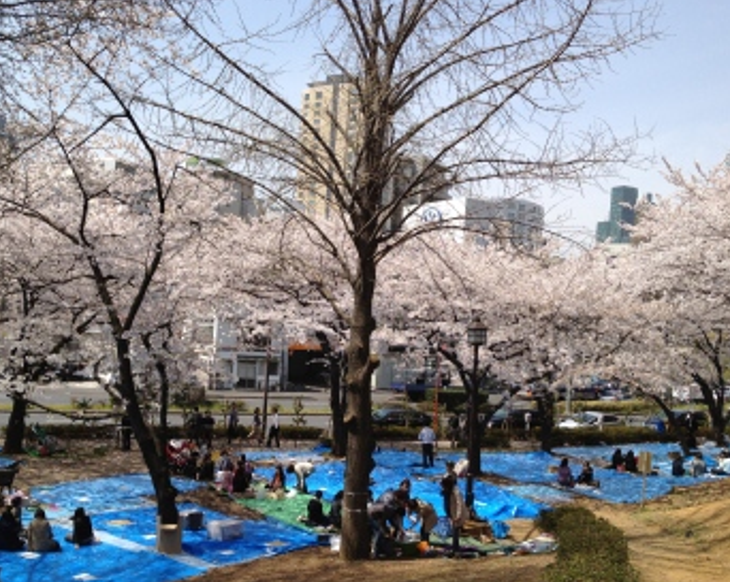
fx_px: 863
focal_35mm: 40
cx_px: 322
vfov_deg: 37.3
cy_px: 307
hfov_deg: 45.7
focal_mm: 4.28
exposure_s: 1/1493
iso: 64
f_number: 2.4
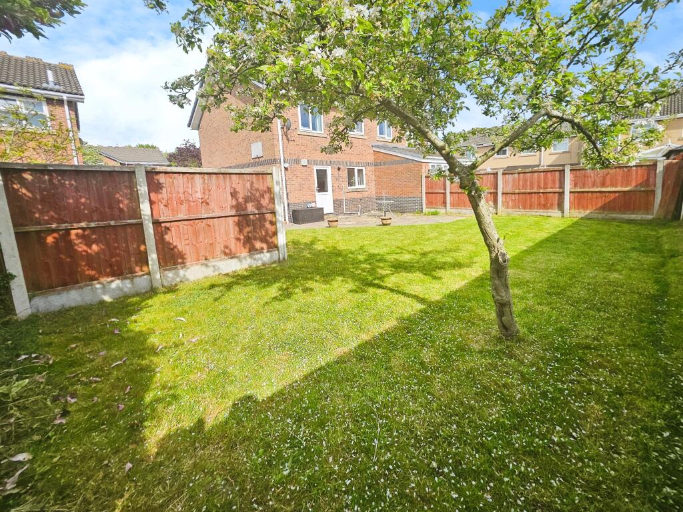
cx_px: 342
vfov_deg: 89.9
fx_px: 256
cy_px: 256
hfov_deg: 106.2
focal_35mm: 13
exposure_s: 1/812
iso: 32
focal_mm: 1.7
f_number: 2.2
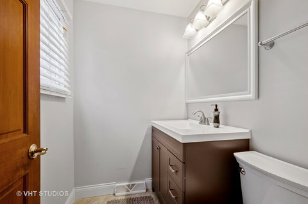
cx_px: 154
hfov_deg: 100.5
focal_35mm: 15
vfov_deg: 77.1
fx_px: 128
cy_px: 102
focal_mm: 10
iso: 200
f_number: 9
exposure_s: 1/4
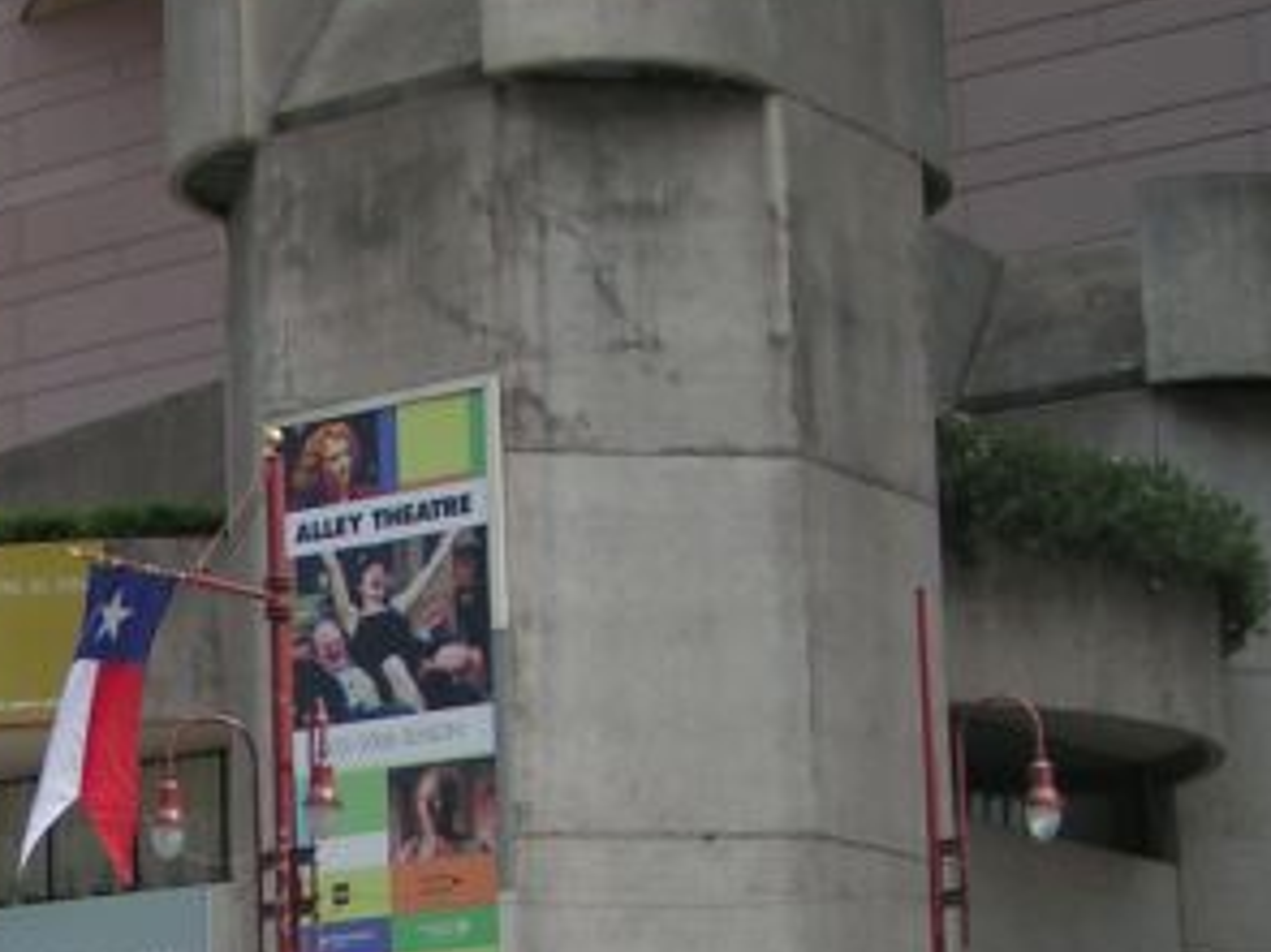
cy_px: 956
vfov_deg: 14.1
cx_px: 73
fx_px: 3780
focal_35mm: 103
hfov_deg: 18.7
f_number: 3.2
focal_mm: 5.8
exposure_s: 1/1000
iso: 50
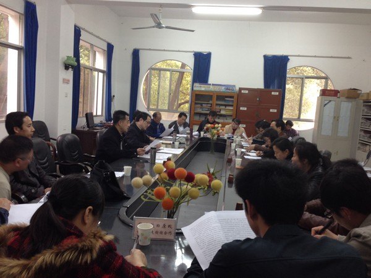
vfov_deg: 42.9
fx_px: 354
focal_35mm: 33
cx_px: 186
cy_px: 139
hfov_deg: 55.4
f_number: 2.4
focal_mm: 4.12
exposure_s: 1/20
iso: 100
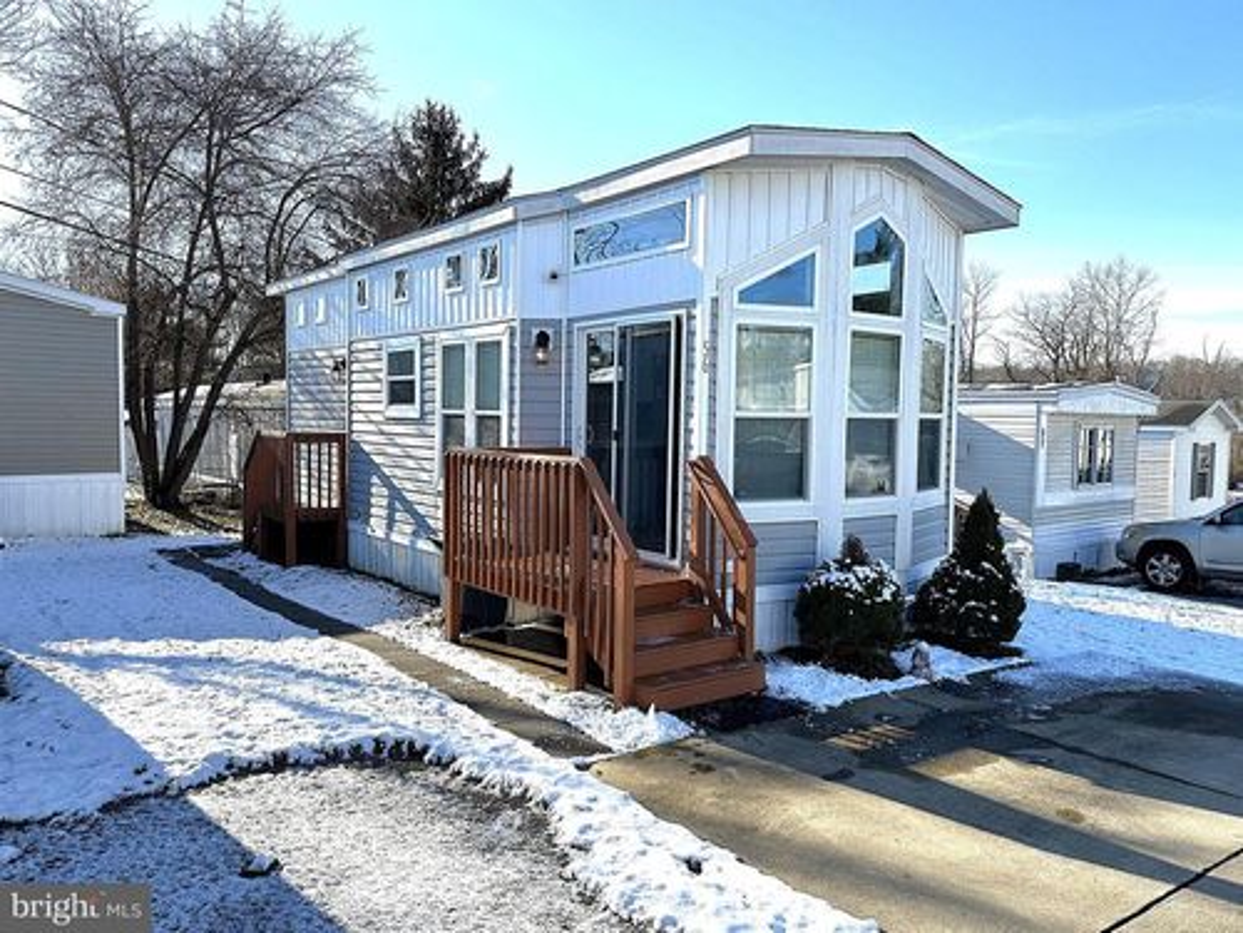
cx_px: 622
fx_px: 862
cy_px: 466
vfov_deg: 56.8
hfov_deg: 71.6
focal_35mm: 24
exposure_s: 1/3247
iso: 80
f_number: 1.78
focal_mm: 6.86
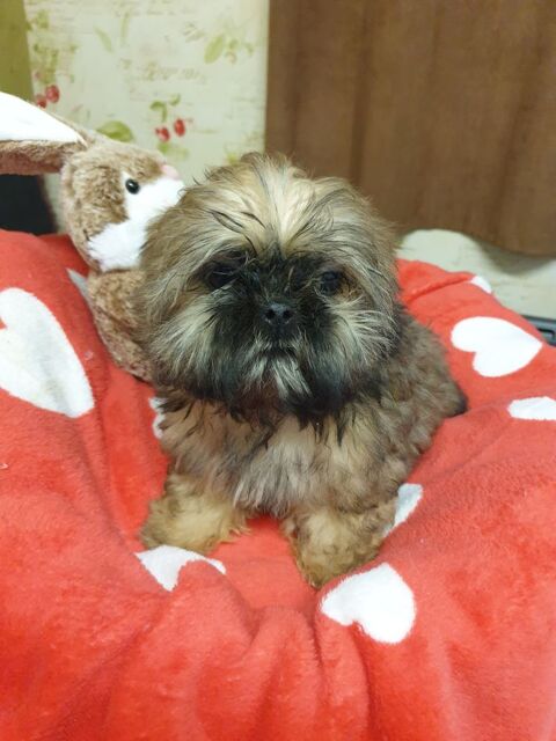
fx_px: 557
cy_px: 370
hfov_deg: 53.1
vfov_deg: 67.3
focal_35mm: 26
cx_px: 278
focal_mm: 4.3
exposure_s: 1/50
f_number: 1.5
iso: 400
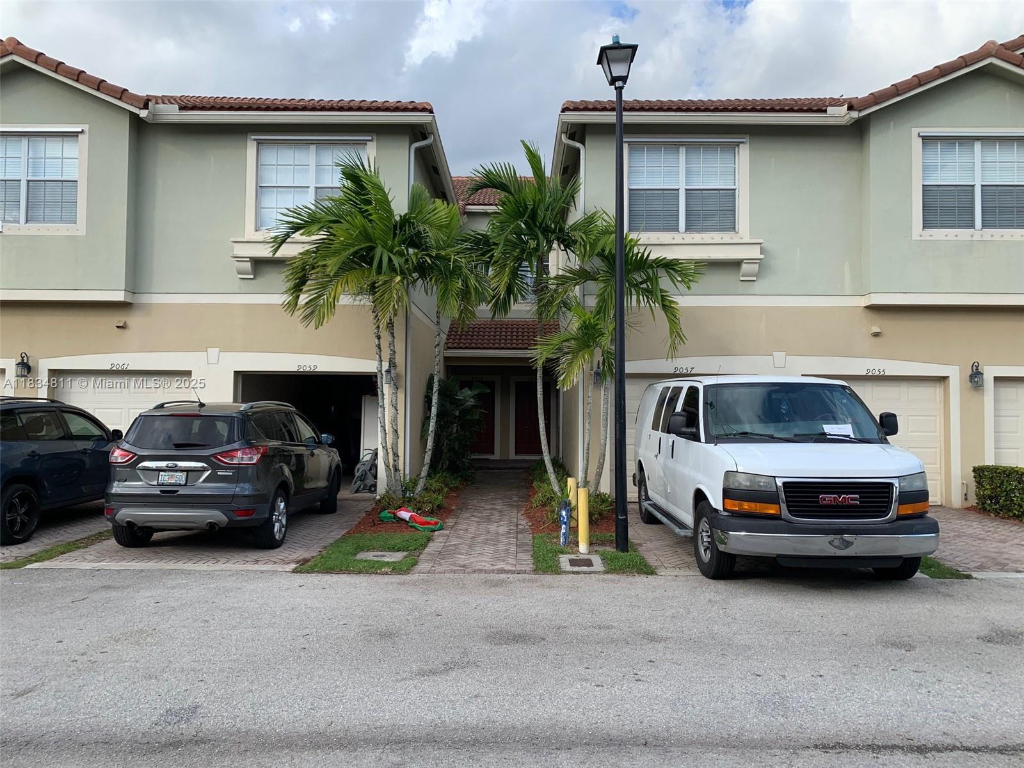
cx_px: 512
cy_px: 384
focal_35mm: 26
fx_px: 769
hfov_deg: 67.3
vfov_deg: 53.1
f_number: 1.8
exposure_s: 1/1088
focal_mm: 4.25
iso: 25
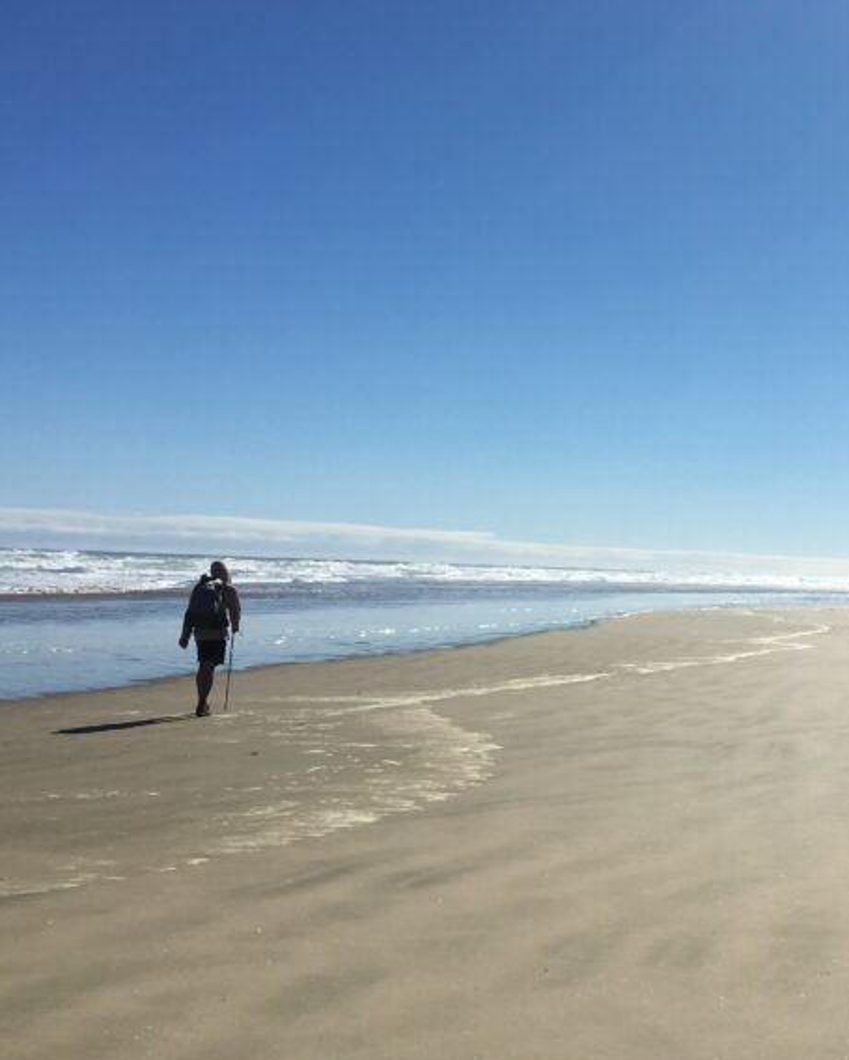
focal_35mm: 51
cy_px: 459
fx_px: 1601
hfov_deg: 28.5
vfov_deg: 36.6
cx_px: 772
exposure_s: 1/5917
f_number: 2.2
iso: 25
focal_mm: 4.15
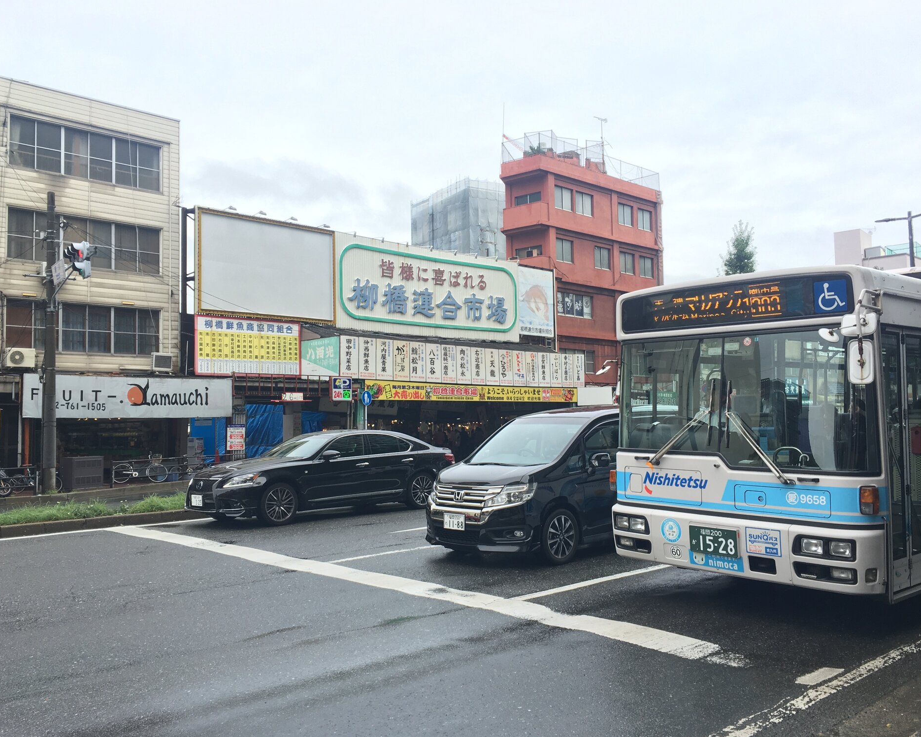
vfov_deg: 47.1
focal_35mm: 31
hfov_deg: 57.2
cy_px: 369
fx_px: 845
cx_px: 470
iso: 25
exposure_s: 1/242
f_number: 2.2
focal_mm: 4.15
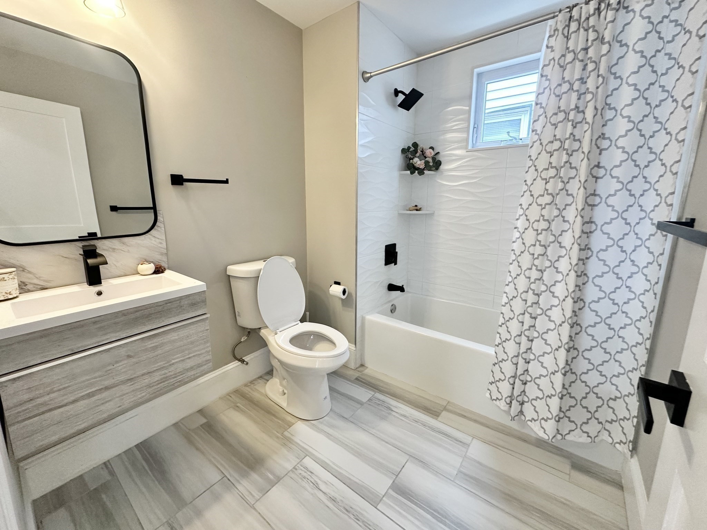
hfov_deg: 102.1
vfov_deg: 85.7
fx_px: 286
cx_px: 354
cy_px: 265
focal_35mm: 14
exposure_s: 1/120
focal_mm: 2.22
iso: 250
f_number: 2.2
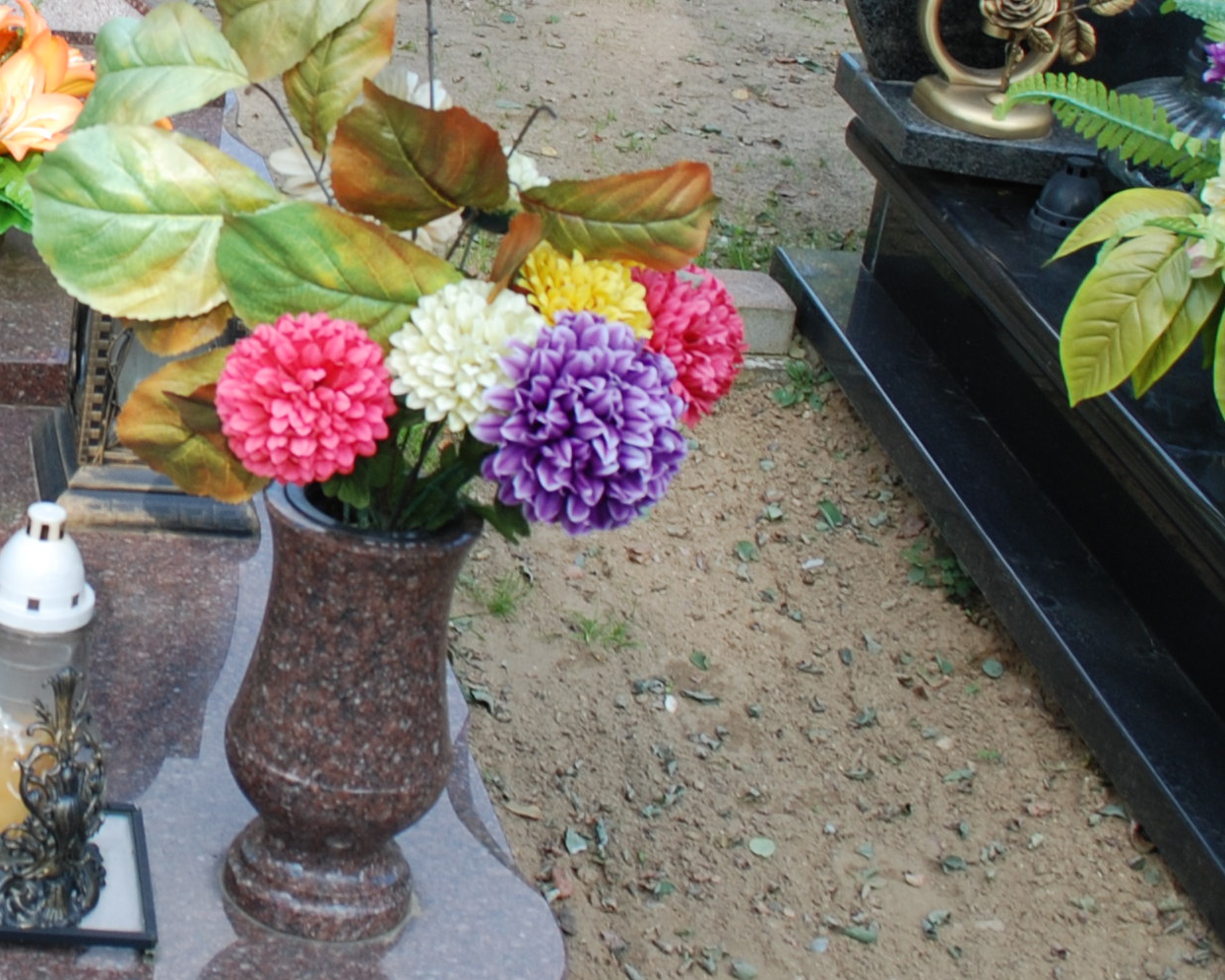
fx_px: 2864
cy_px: 95
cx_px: -61
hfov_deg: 23.0
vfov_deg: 19.1
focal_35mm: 79
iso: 110
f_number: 5.6
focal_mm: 18
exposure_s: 1/125
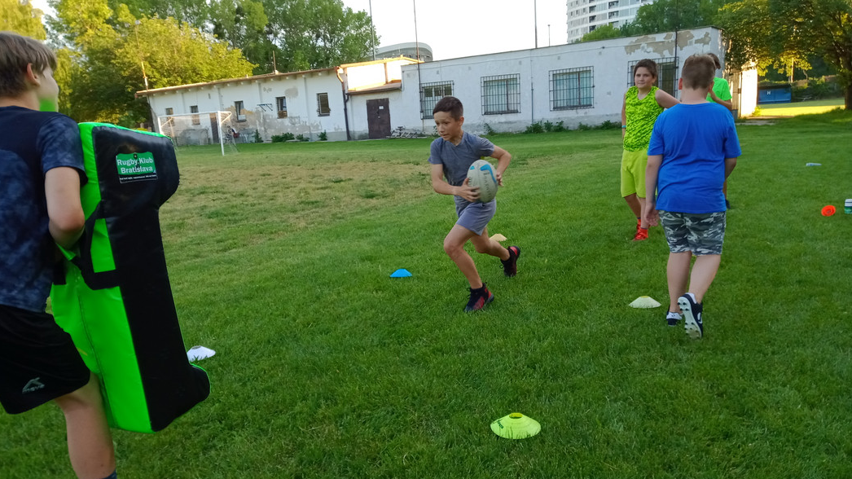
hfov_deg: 64.3
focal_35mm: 30
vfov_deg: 38.8
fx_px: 678
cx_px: 424
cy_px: 282
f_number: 2
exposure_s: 1/209
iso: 111
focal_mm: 3.54
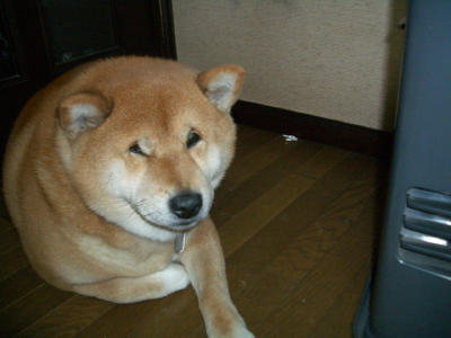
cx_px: 226
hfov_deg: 52.6
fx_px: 456
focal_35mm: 35
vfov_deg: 40.7
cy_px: 169
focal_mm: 5.8
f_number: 2.6
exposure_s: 1/60
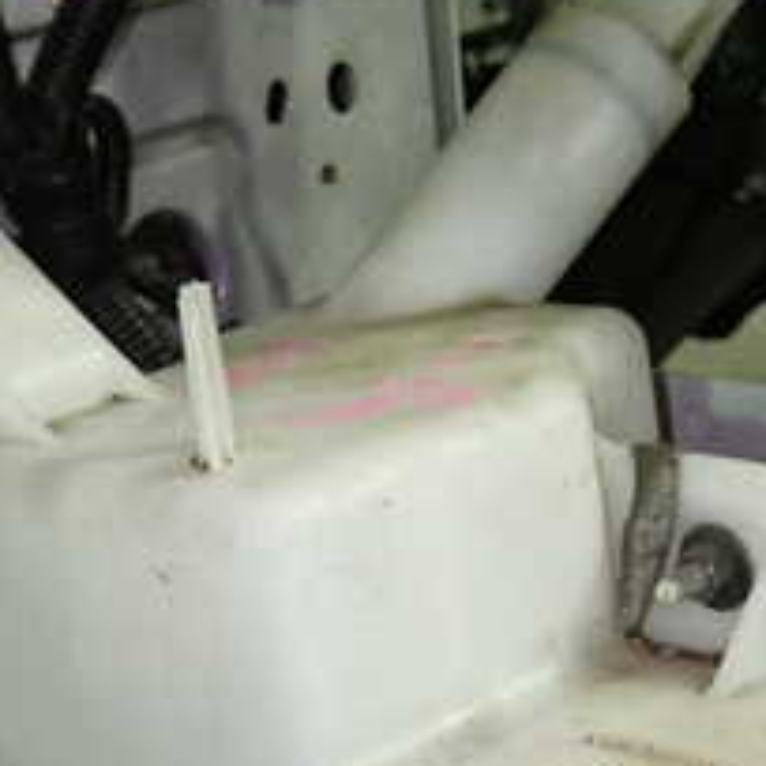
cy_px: 822
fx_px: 1953
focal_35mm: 78
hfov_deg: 22.1
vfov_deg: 21.2
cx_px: 278
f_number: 2.3
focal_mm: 5.4
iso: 400
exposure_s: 1/30
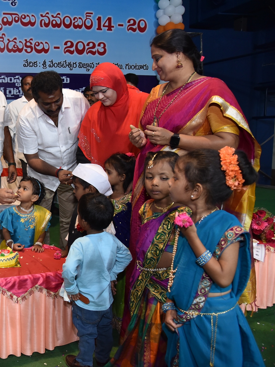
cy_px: 185
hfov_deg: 36.5
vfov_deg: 52.6
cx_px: -2
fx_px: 371
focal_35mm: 35
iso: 1600
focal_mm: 24
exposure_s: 1/125
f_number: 5.6
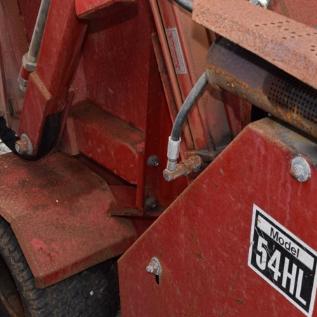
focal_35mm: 79
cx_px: 170
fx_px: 818
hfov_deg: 21.9
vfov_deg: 21.9
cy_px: 195
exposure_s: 1/125
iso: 180
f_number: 5.6
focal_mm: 28
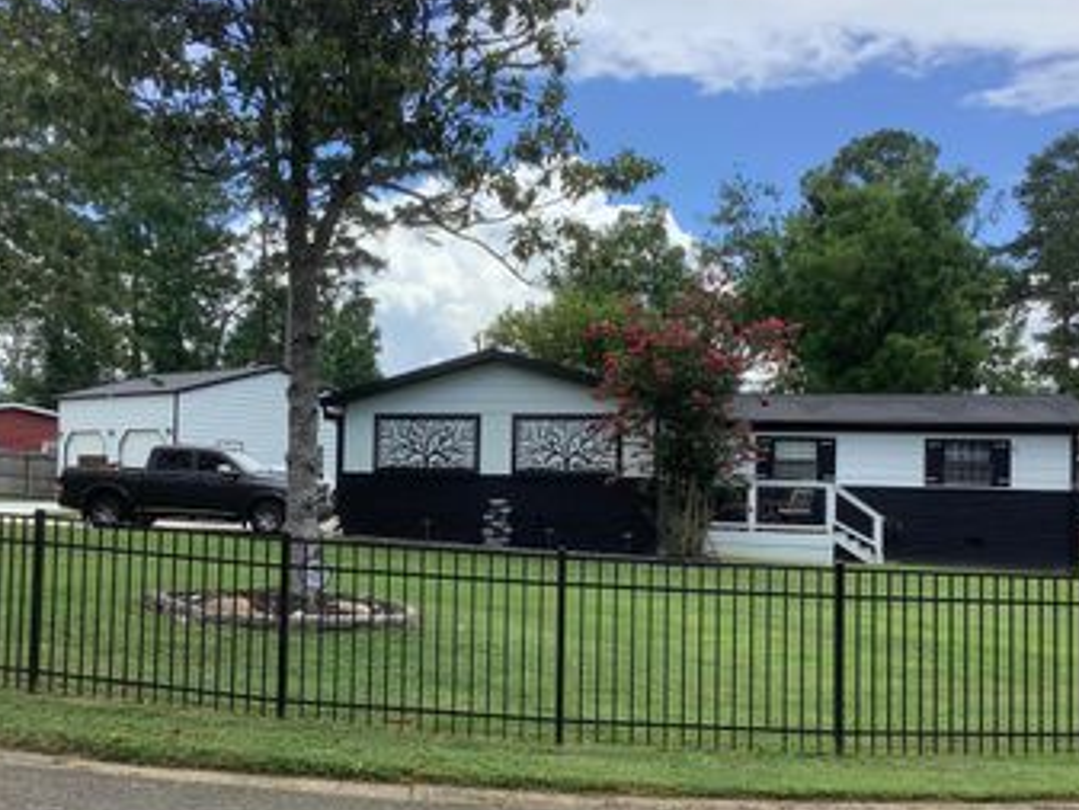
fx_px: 1434
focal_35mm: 46
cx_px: 509
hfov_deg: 41.2
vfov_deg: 31.5
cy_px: 447
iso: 25
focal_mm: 3.3
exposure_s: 1/876
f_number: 2.4
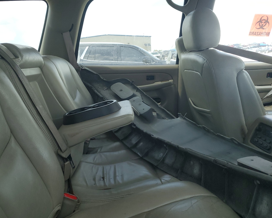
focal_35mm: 28
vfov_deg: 51.5
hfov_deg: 62.1
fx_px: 225
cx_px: 126
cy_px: 110
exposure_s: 1/60.2
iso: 79
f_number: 1.5
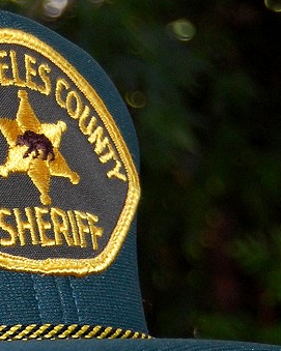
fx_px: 2465
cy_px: 520
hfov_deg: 6.5
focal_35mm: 237
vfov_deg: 8.0
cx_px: -108
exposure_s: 1/60
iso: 400
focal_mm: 38
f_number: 5
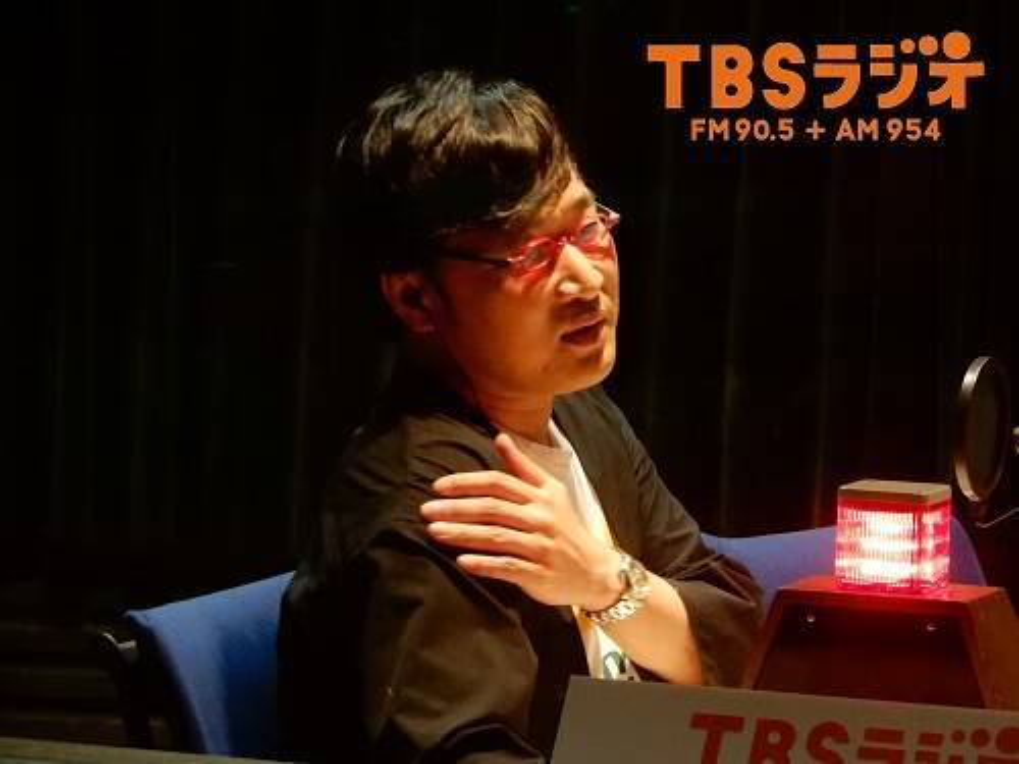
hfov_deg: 9.9
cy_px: 382
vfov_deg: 7.4
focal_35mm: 200
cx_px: 510
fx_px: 5887
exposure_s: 1/40
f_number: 5.6
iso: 1600
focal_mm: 35.7
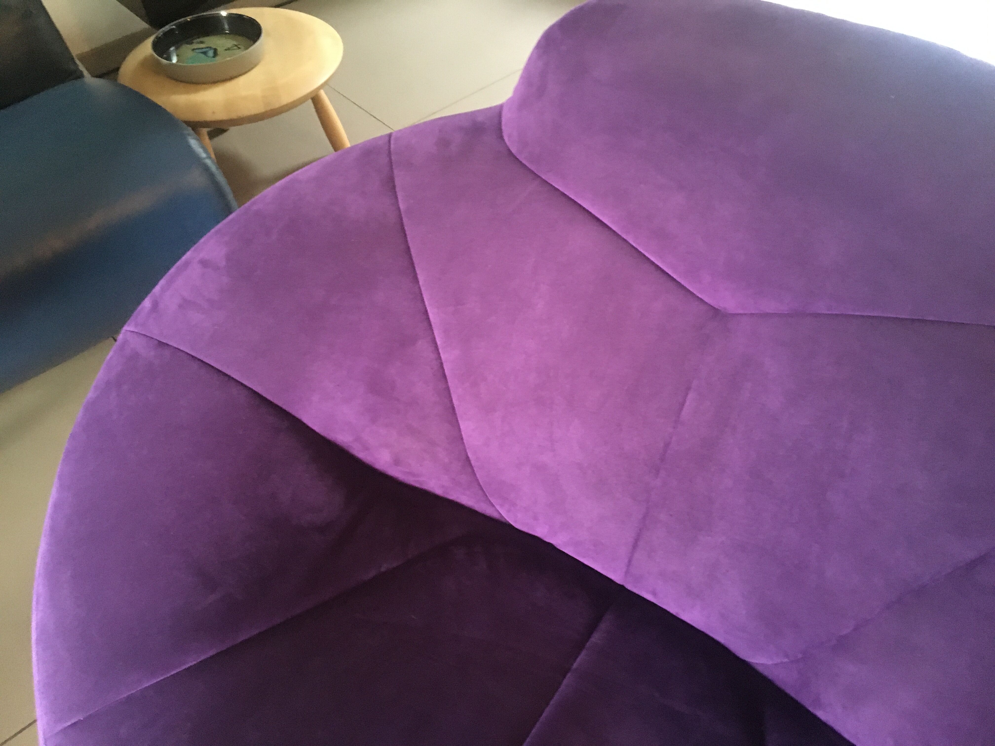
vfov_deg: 48.2
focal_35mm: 29
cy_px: 373
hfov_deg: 61.7
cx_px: 498
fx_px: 834
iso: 500
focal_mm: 4.15
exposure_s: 1/17
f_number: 2.2
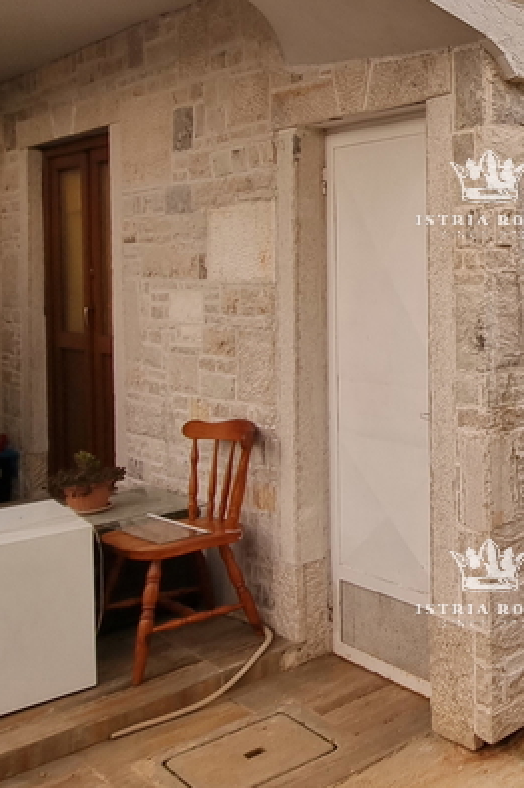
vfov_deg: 50.8
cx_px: 729
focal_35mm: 37
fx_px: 808
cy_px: 253
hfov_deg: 27.8
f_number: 2.2
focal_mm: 2.2
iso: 50
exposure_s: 1/100
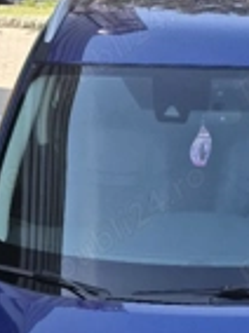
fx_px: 625
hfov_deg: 22.4
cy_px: 434
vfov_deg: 25.6
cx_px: 176
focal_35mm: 65
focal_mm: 5.4
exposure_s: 1/303
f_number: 1.8
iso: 25
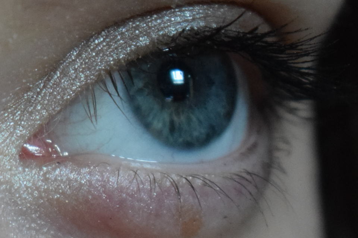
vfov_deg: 16.6
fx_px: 820
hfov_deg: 24.6
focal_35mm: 82
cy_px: 119
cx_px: 179
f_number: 5.6
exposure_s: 1/60
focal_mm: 55
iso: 3200
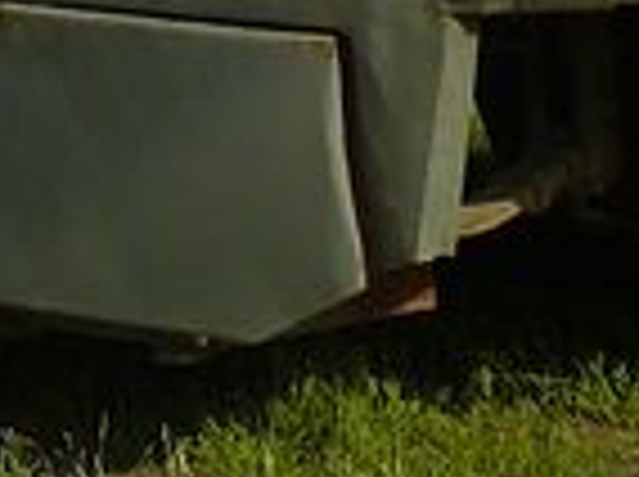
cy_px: -1017
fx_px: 4791
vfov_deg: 5.3
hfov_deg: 7.6
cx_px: -117
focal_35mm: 260
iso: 100
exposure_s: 1/400
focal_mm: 6
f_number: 3.2
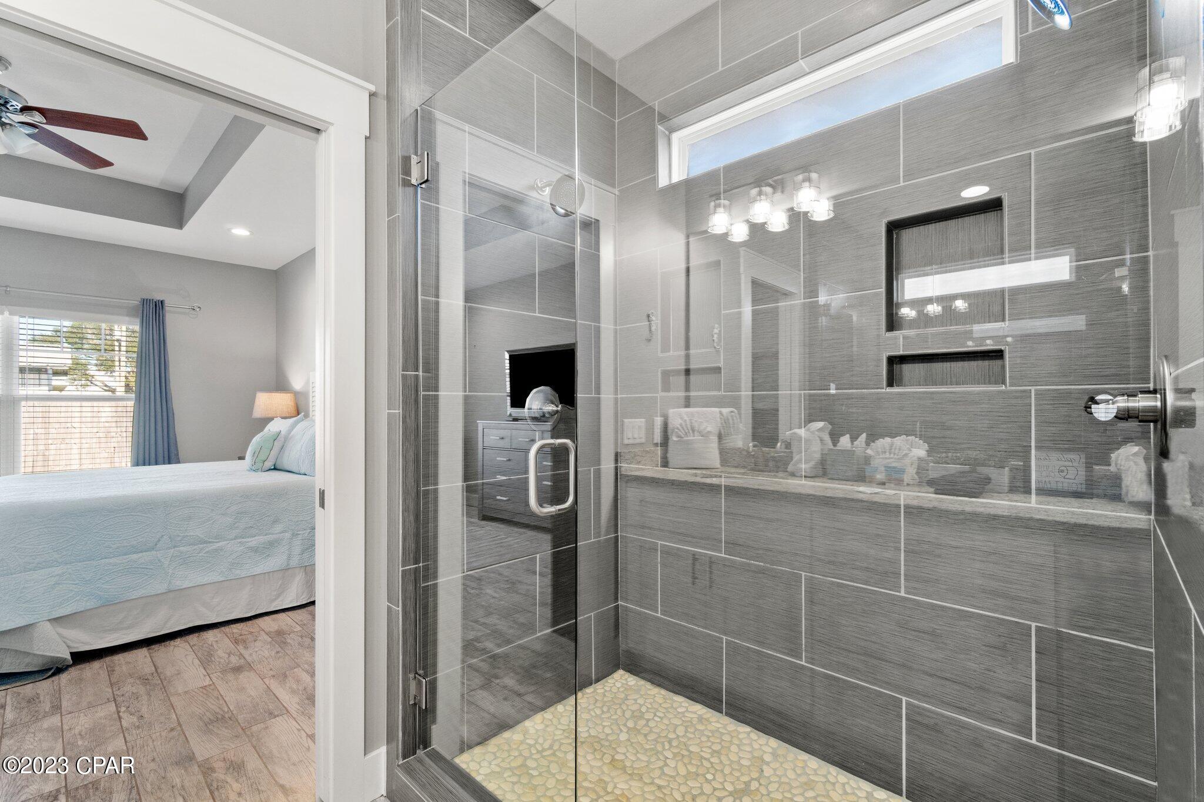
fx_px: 502
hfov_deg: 100.4
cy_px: 401
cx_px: 602
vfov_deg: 77.3
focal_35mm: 15
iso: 800
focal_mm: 10
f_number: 8
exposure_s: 1.3
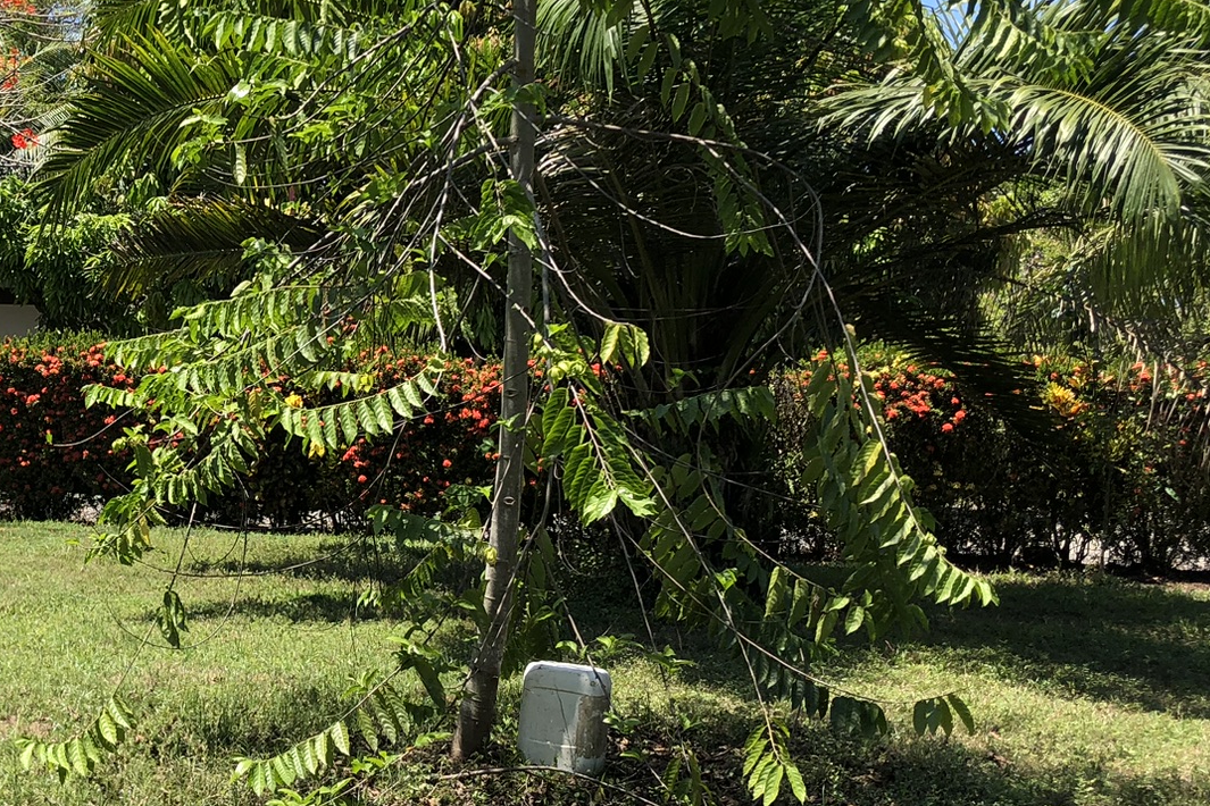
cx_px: 222
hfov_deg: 34.4
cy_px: 376
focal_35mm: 56
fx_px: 1882
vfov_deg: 24.2
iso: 20
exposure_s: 1/800
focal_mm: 3.99
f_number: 1.8
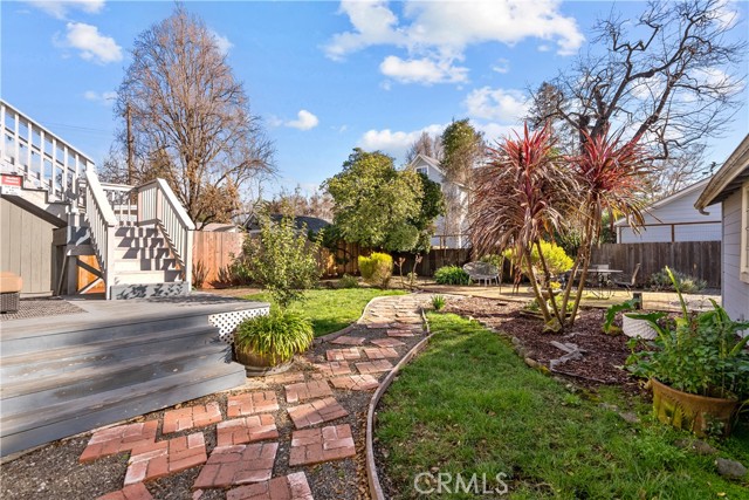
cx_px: 374
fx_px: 333
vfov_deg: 73.8
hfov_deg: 96.7
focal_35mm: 16
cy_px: 250
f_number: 5.6
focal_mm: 16
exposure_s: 1/500
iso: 250
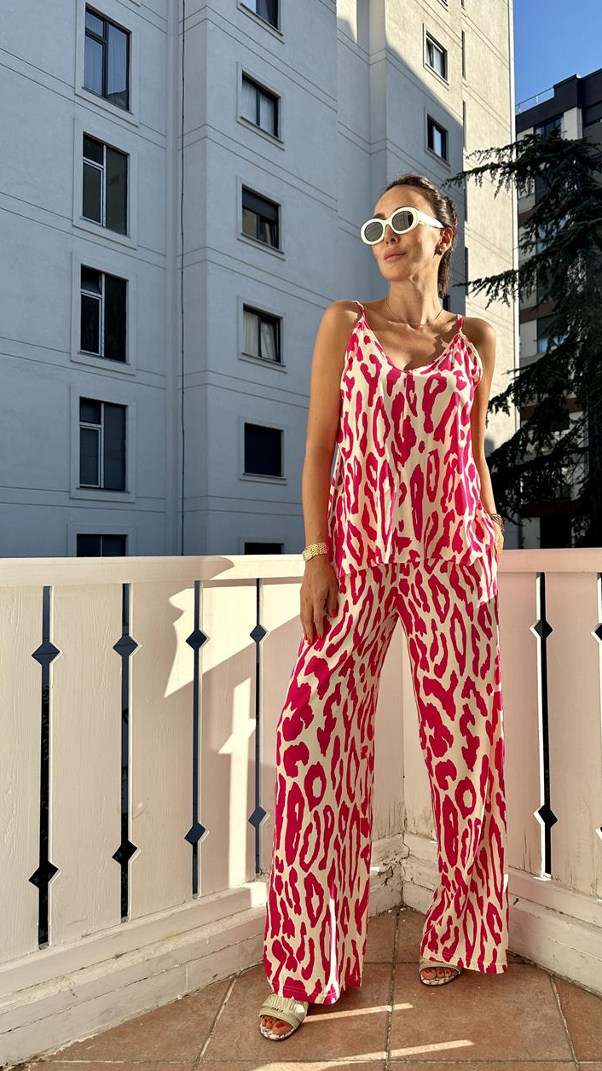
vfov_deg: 69.8
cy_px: 522
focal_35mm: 27
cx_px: 410
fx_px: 766
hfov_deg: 42.2
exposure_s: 1/3155
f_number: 1.78
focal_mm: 6.86
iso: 80
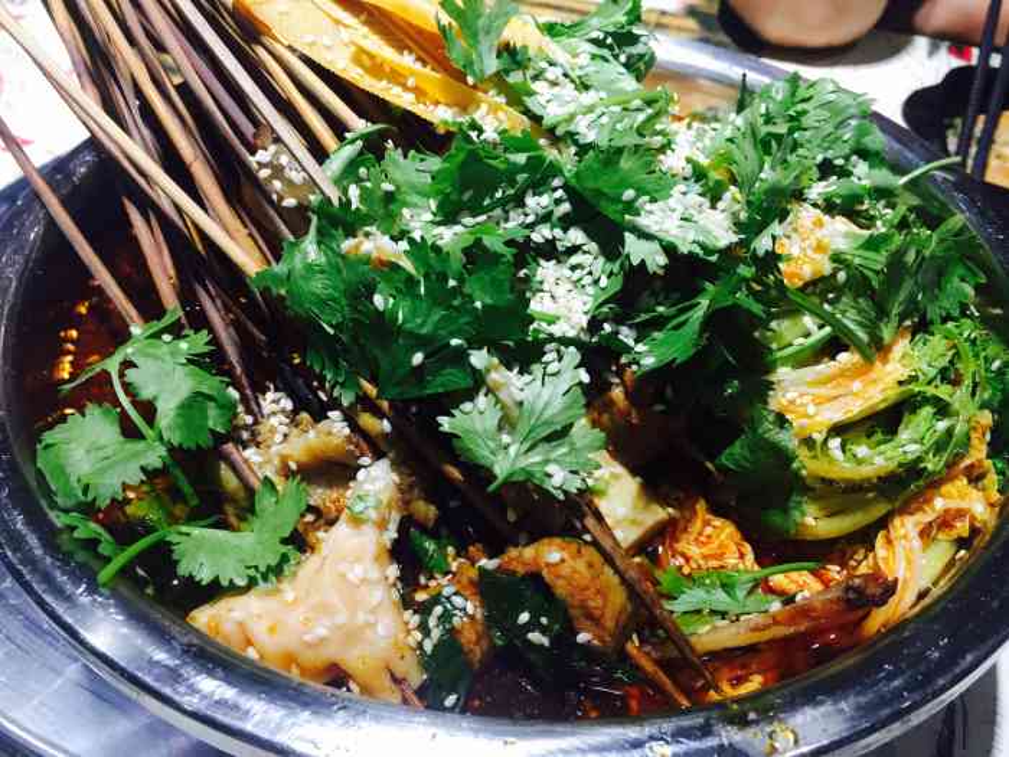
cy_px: 378
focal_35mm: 29
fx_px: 845
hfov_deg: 61.7
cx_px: 504
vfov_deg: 48.2
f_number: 2.2
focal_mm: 4.15
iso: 40
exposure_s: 1/33
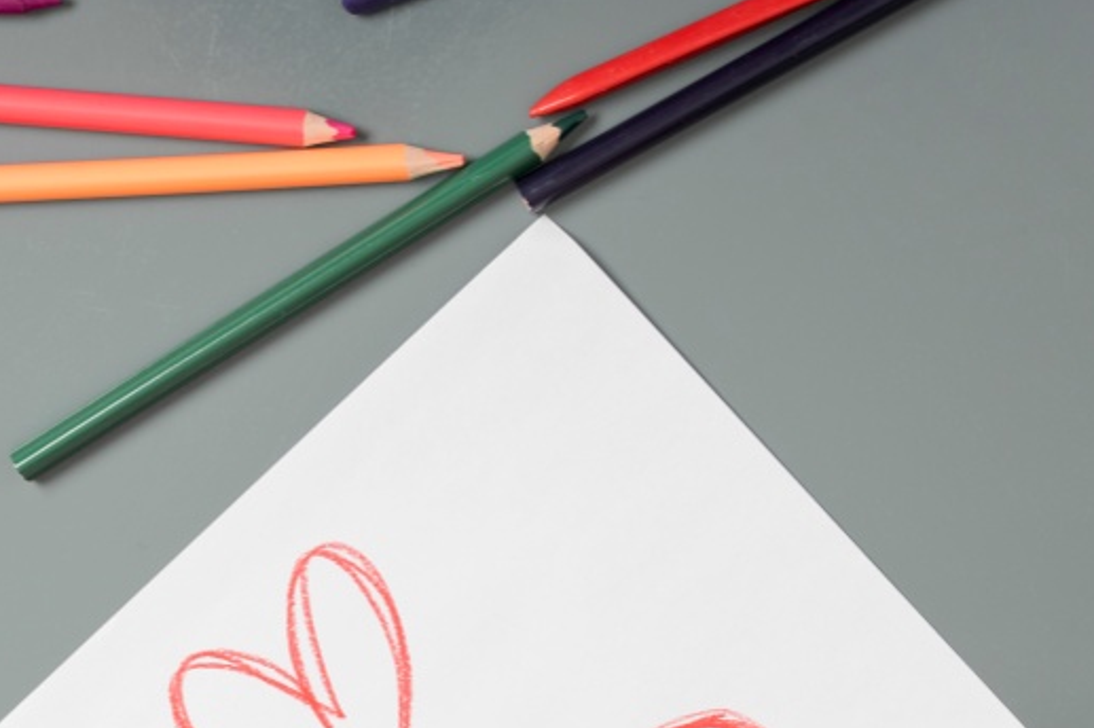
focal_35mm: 130
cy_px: 731
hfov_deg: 15.7
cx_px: 309
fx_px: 3948
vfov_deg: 10.4
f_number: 5.6
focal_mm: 56
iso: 160
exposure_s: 1/160
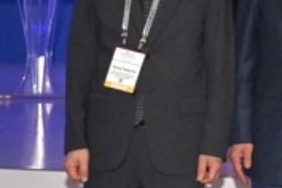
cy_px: -18
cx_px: 429
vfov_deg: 5.8
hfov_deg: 8.5
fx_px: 1856
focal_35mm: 237
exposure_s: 1/250
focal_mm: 70
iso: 2000
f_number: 5.6
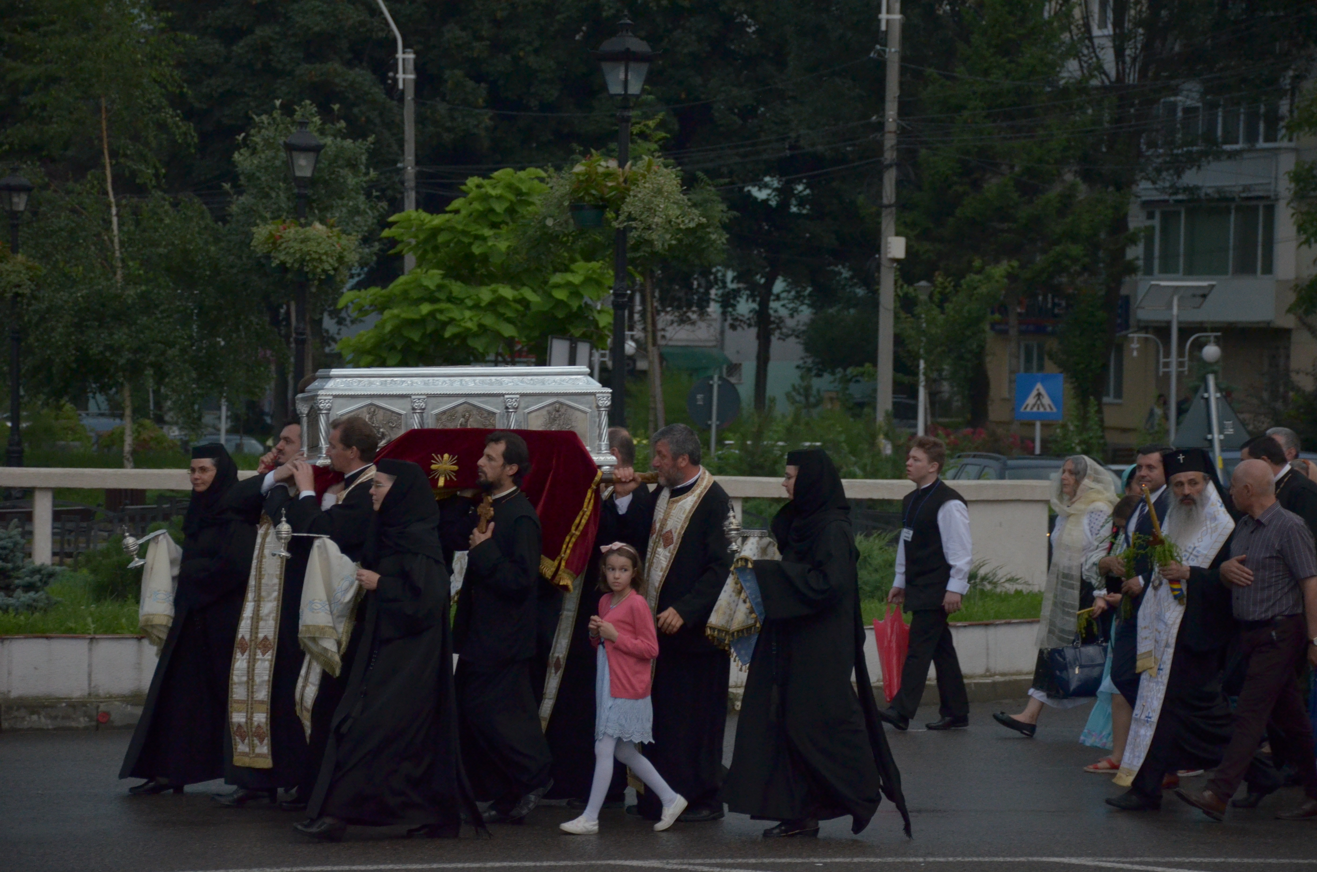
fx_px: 4929
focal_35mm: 135
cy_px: 436
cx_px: 658
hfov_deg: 15.2
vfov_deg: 10.1
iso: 1600
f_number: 5.3
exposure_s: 1/320
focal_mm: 90
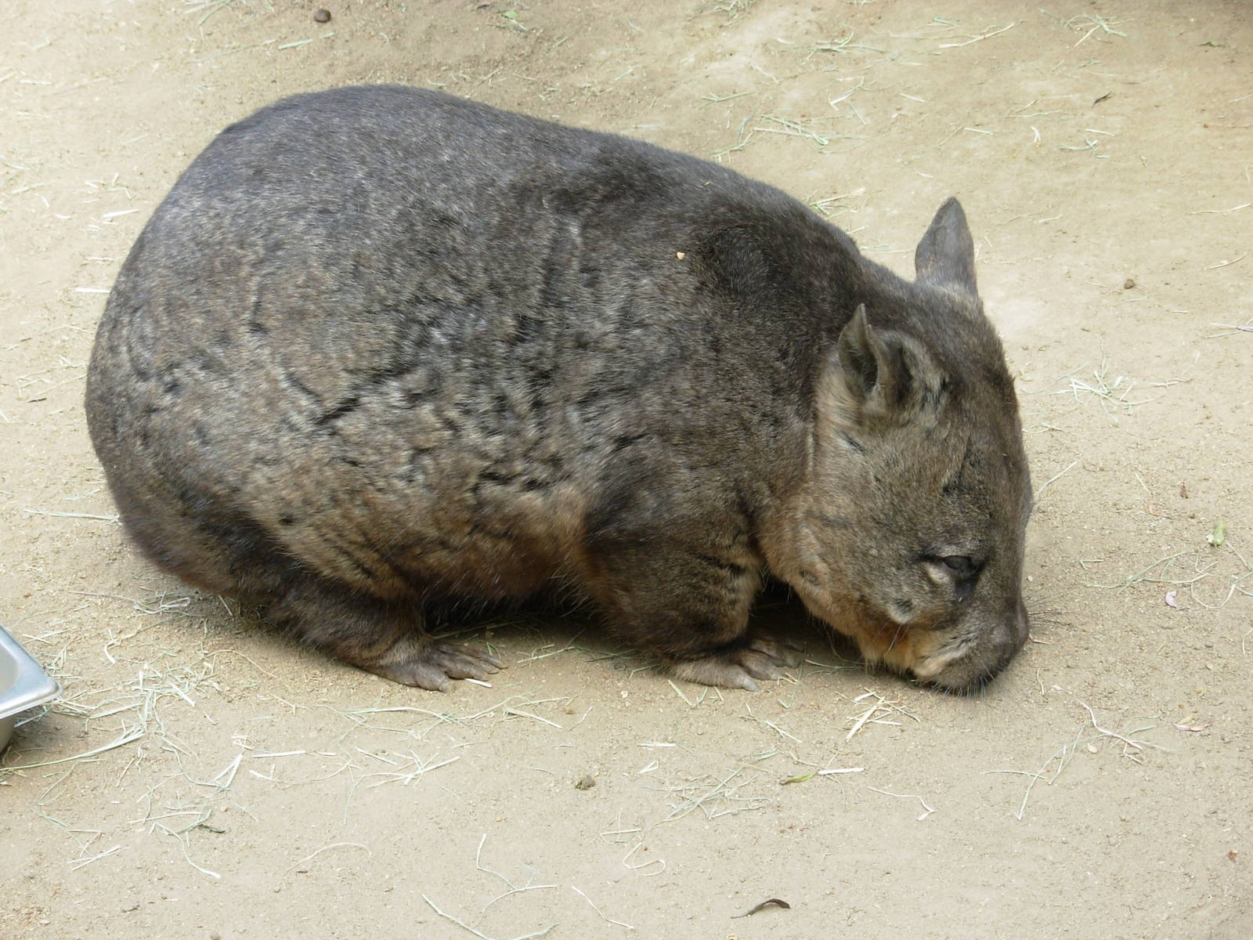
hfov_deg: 22.0
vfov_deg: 16.6
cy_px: 470
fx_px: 3222
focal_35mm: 89
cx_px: 626
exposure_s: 1/60.4
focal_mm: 14.7
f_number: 3.8
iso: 50
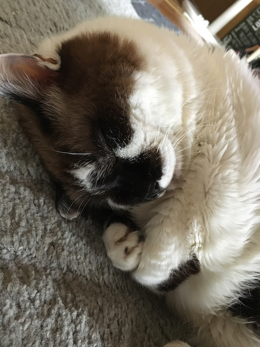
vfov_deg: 61.7
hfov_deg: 48.2
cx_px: 130
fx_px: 290
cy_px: 174
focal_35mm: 29
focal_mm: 4.15
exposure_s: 1/15
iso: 250
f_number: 2.2
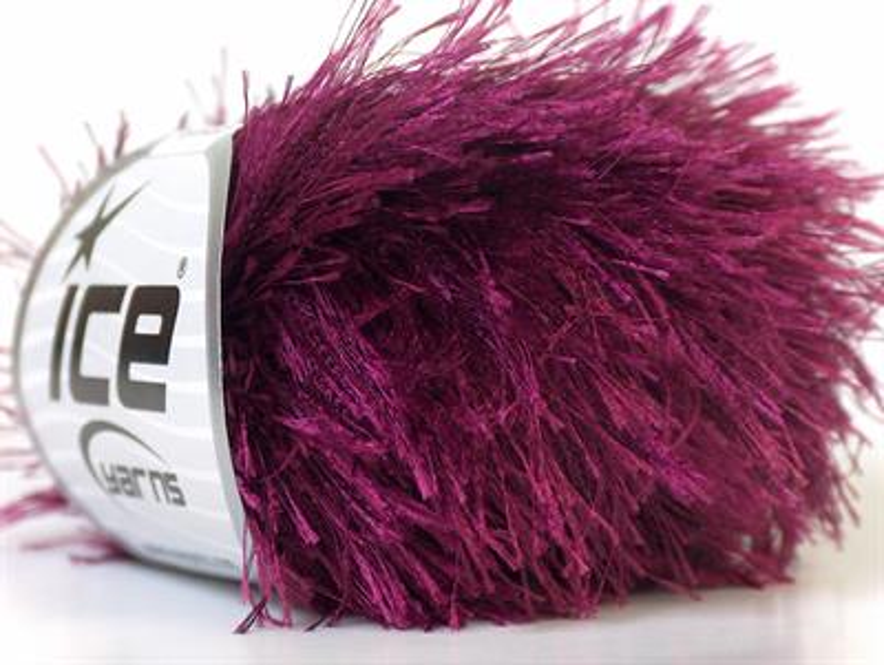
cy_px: 332
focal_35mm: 116
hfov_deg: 17.0
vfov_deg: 12.8
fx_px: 2966
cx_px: 442
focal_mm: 23.76
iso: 100
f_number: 3
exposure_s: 1/13
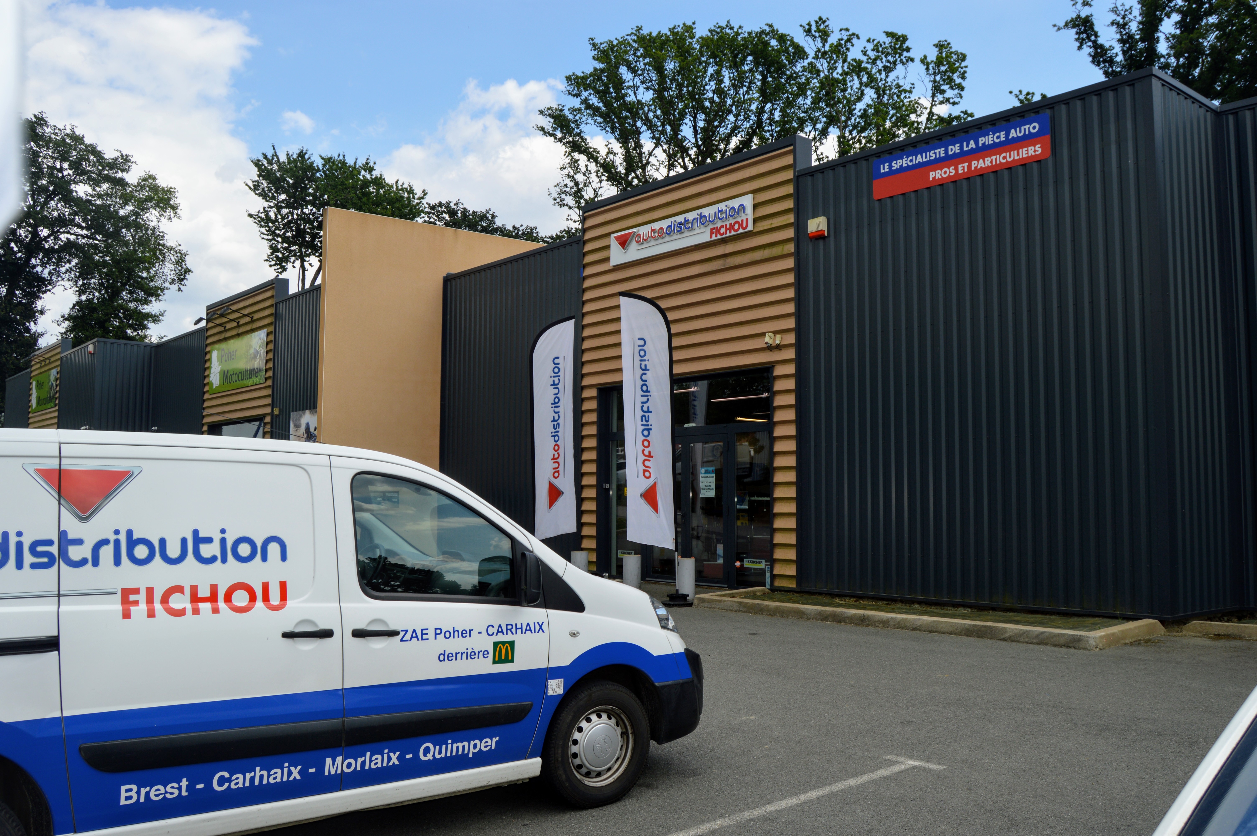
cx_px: 628
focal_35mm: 30
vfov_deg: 43.5
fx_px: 1047
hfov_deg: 62.0
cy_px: 418
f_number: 9
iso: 100
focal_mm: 20
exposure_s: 1/200
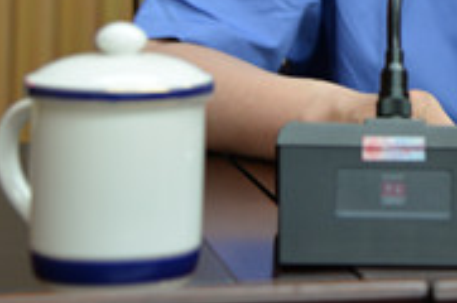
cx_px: 470
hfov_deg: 12.2
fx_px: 2104
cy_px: -114
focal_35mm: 166
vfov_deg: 8.1
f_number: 4
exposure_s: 1/40
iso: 800
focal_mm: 50
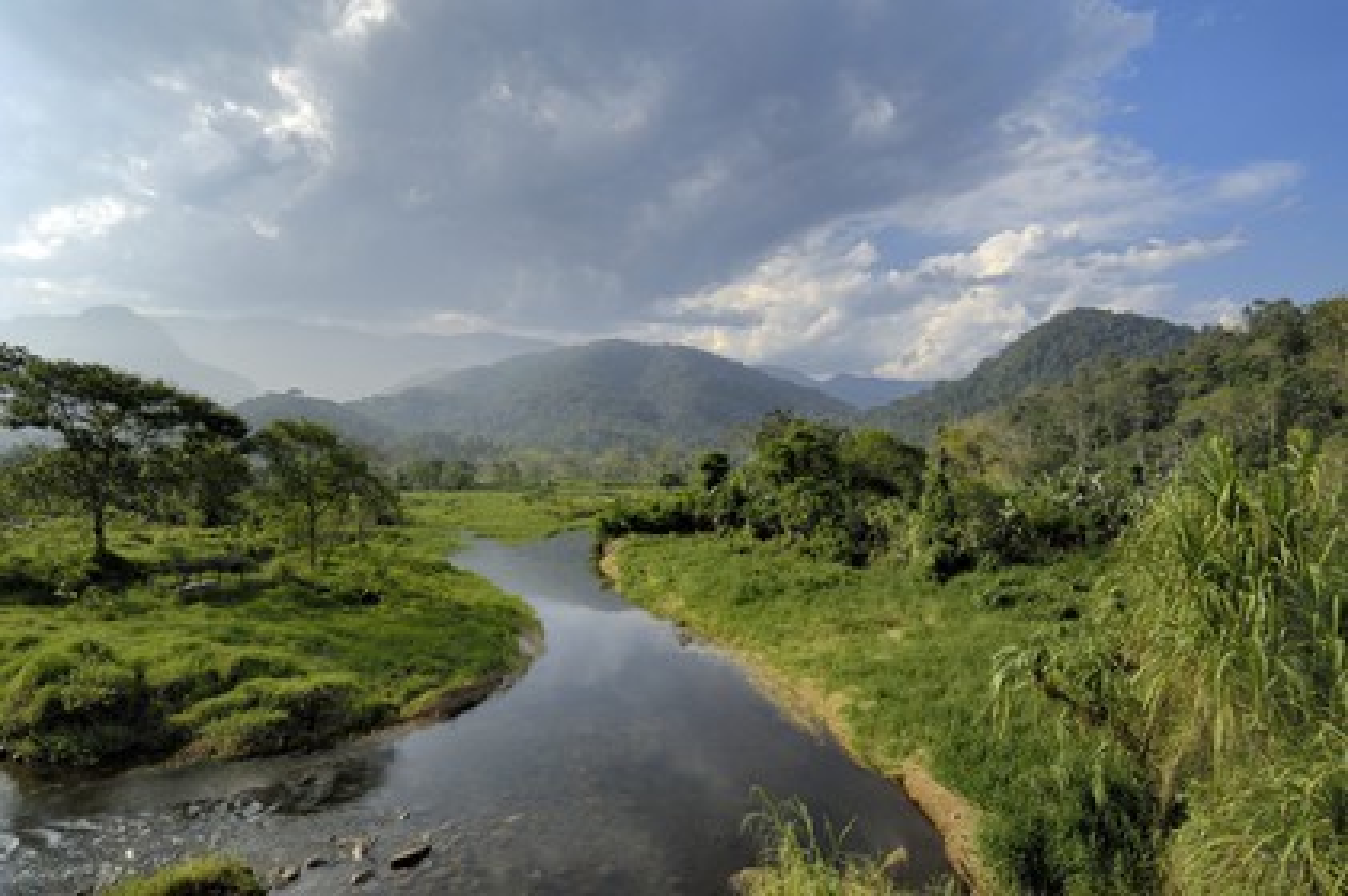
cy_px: 448
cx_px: 674
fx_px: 673
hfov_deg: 90.0
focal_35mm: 18
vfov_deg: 67.3
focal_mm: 12
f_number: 11
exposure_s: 1/160
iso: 100
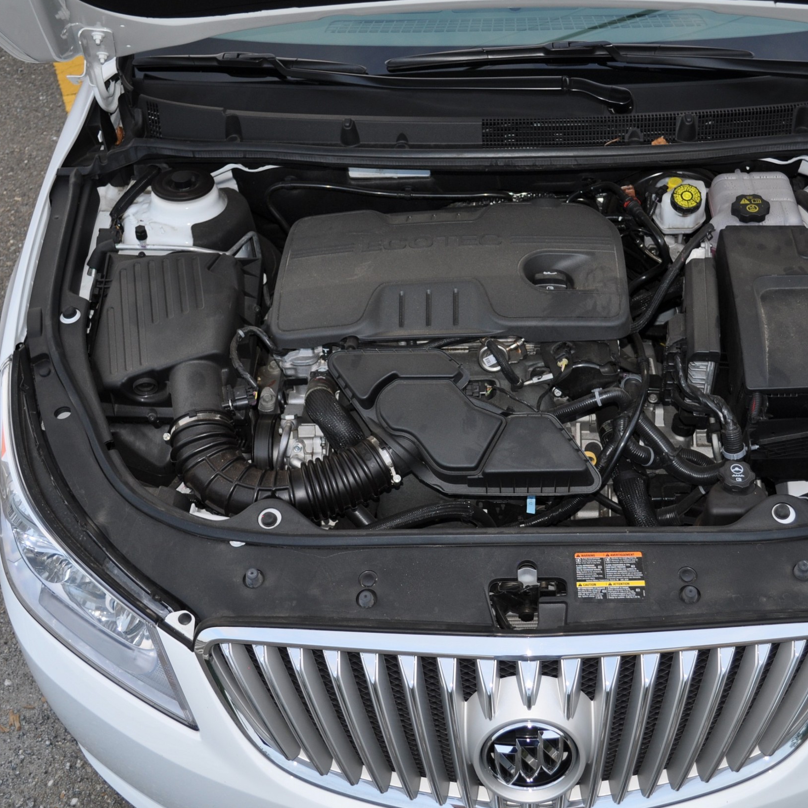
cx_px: 501
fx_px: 1030
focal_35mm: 39
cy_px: 400
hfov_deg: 42.5
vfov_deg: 42.8
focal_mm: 20
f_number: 3.8
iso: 250
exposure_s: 1/200
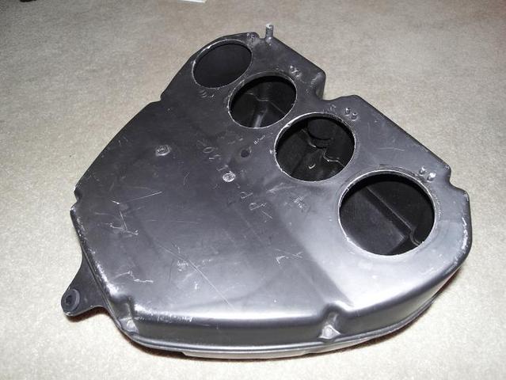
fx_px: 351
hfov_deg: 71.6
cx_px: 253
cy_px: 190
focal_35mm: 24
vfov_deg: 56.9
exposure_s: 1/40
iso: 100
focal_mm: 4.3
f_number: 2.8
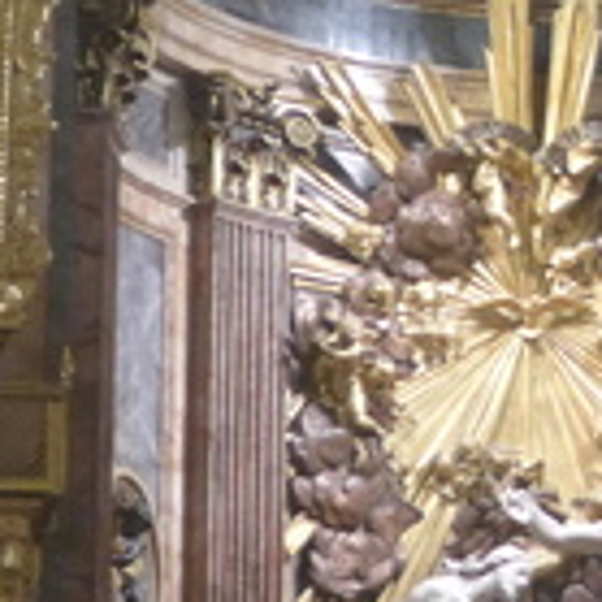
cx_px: 912
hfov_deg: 8.3
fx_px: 4073
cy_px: 69
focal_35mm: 207
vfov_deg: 8.4
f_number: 1.8
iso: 400
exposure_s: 1/60
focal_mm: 9.2
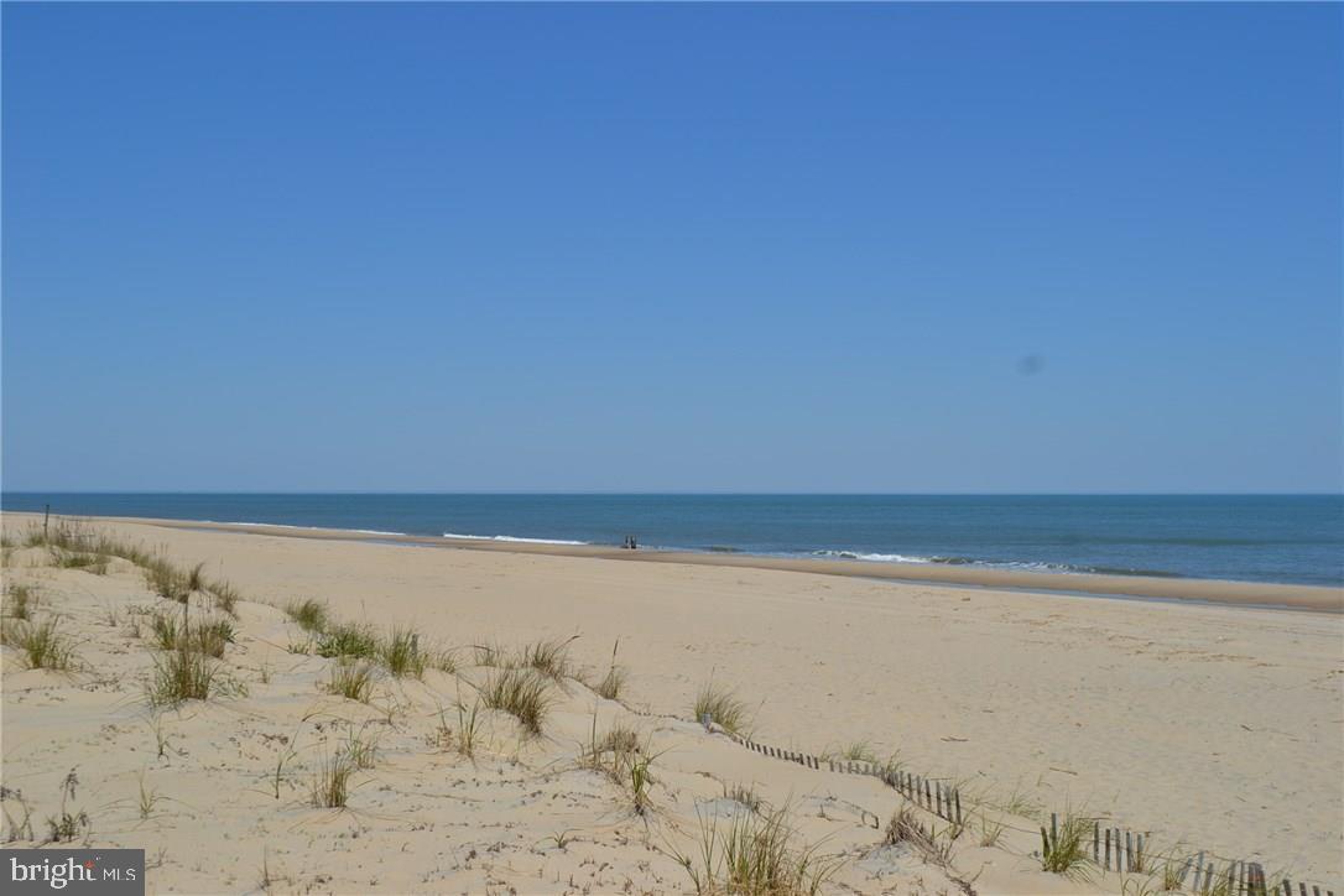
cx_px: 672
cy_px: 448
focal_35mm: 39
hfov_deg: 49.6
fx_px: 1456
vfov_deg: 34.2
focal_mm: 26
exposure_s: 1/400
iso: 100
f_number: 10
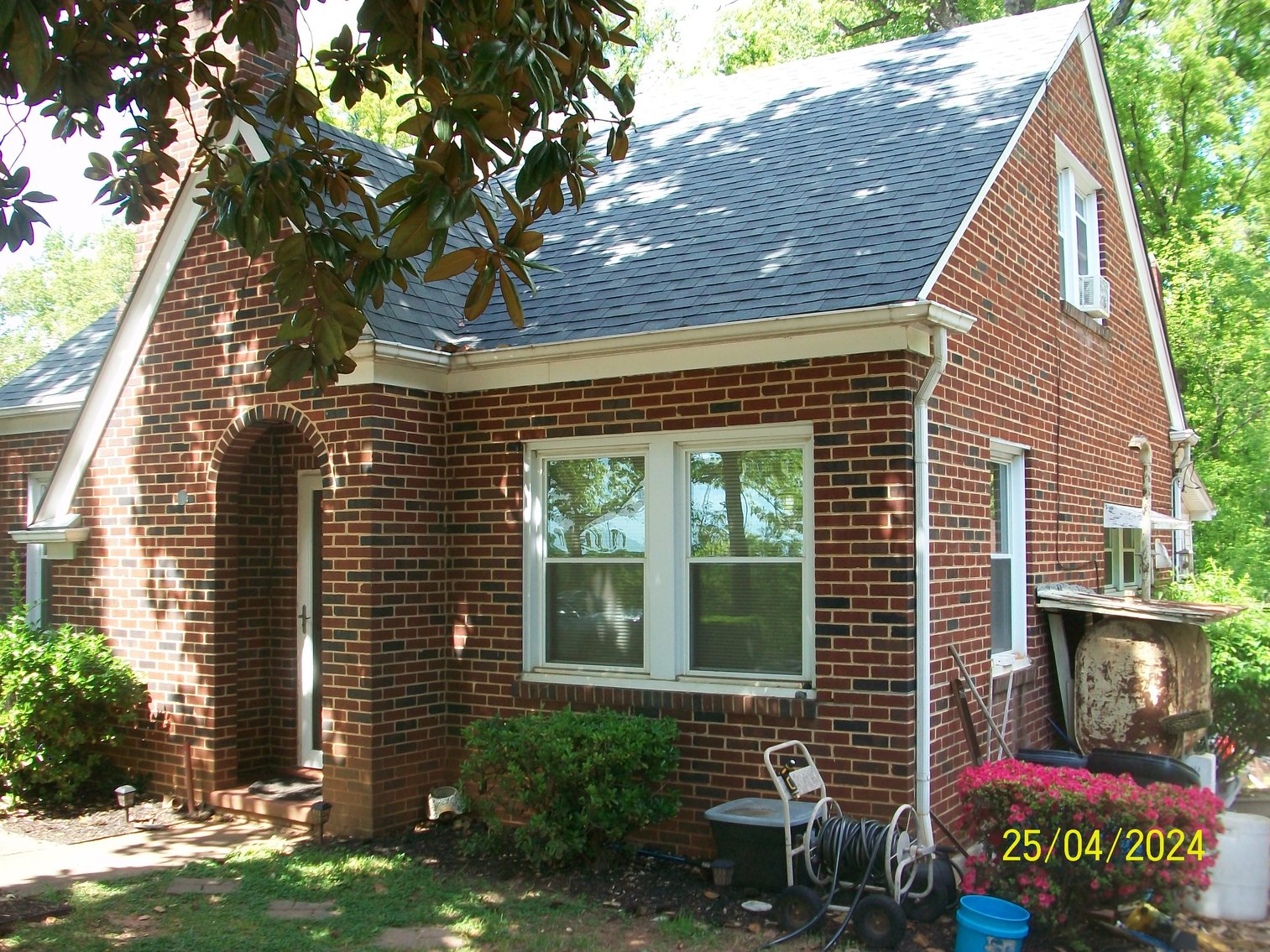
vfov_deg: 41.8
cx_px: 635
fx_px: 1247
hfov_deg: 54.0
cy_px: 476
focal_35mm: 34
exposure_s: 1/200
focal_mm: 5.7
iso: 80
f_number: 2.8
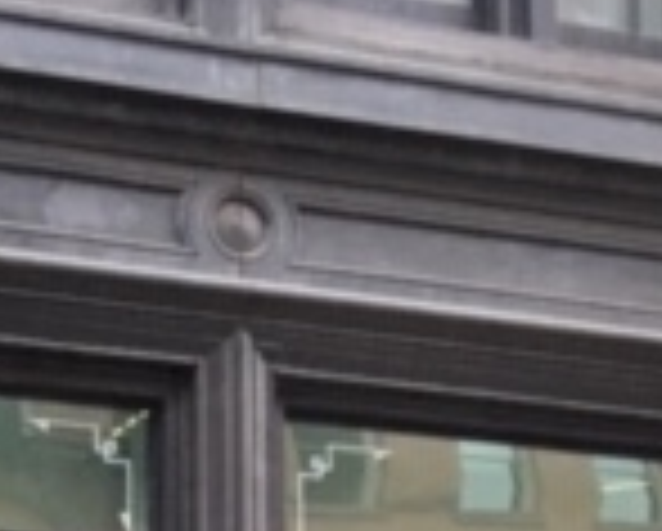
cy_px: 981
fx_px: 2413
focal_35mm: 123
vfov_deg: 11.6
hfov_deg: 14.6
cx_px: -320
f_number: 2.2
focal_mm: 4.15
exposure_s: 1/30
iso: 40
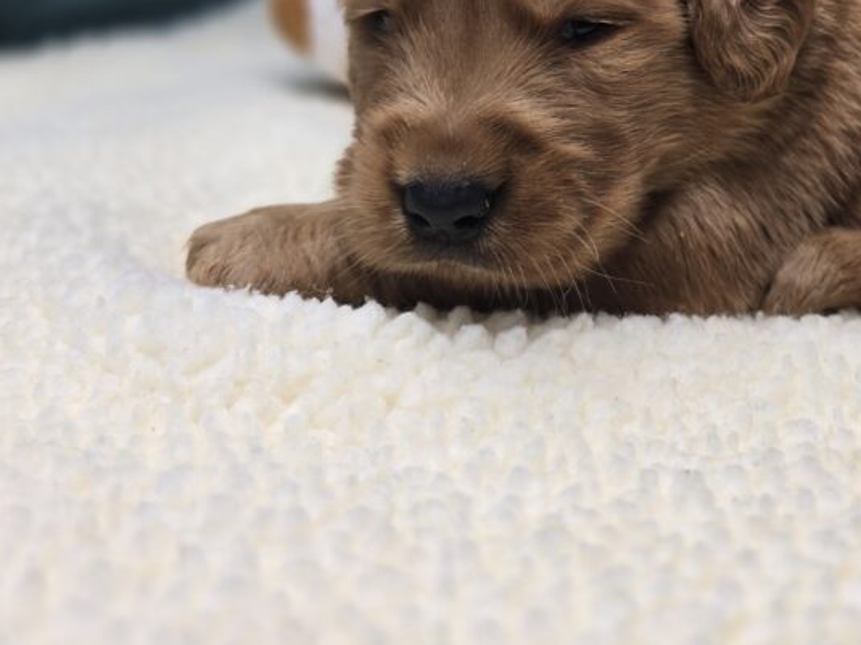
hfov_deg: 41.2
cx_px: 682
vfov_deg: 31.0
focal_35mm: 44
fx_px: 1094
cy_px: 35
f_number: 1.7
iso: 64
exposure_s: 1/120
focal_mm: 6.3
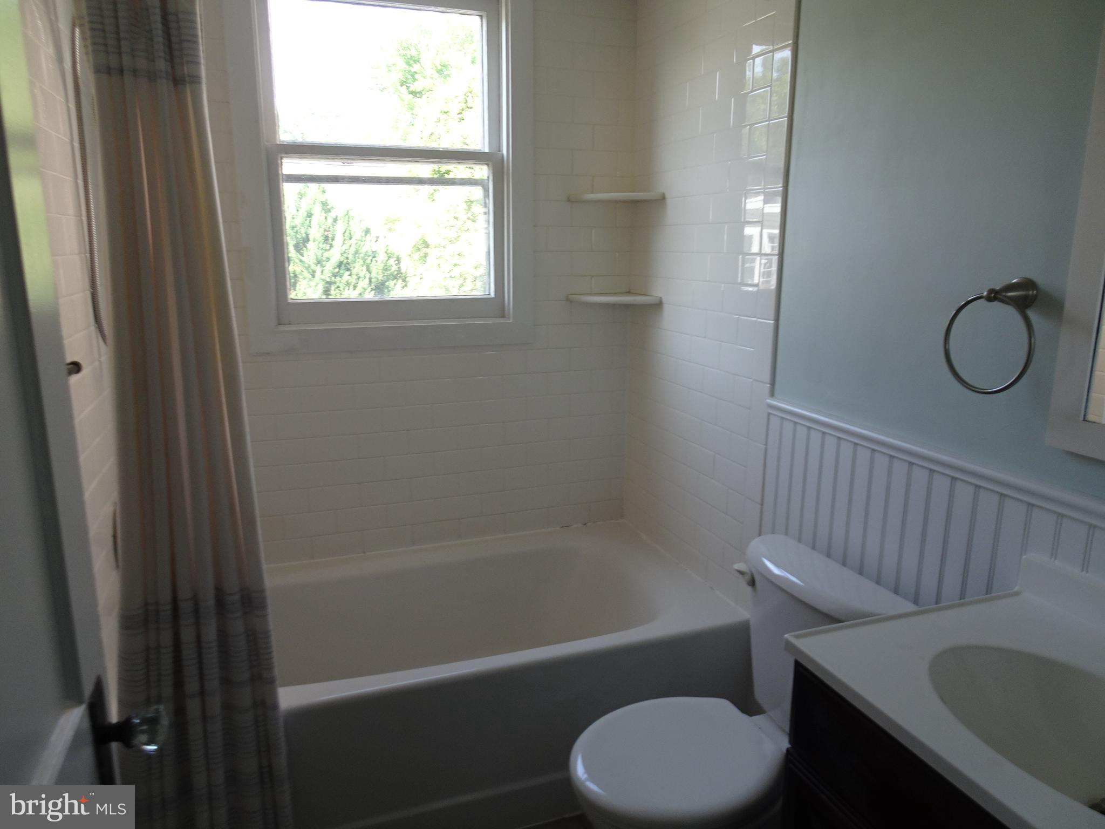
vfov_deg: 56.8
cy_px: 414
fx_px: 766
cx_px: 552
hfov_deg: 71.6
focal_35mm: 24
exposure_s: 1/40
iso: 80
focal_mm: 4.1
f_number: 3.5
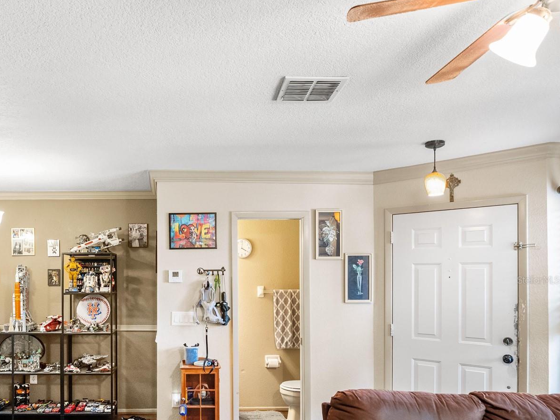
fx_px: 437
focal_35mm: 27
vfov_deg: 50.5
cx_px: 184
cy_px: 280
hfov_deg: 63.5
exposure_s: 1/20
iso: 800
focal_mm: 10
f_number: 3.2
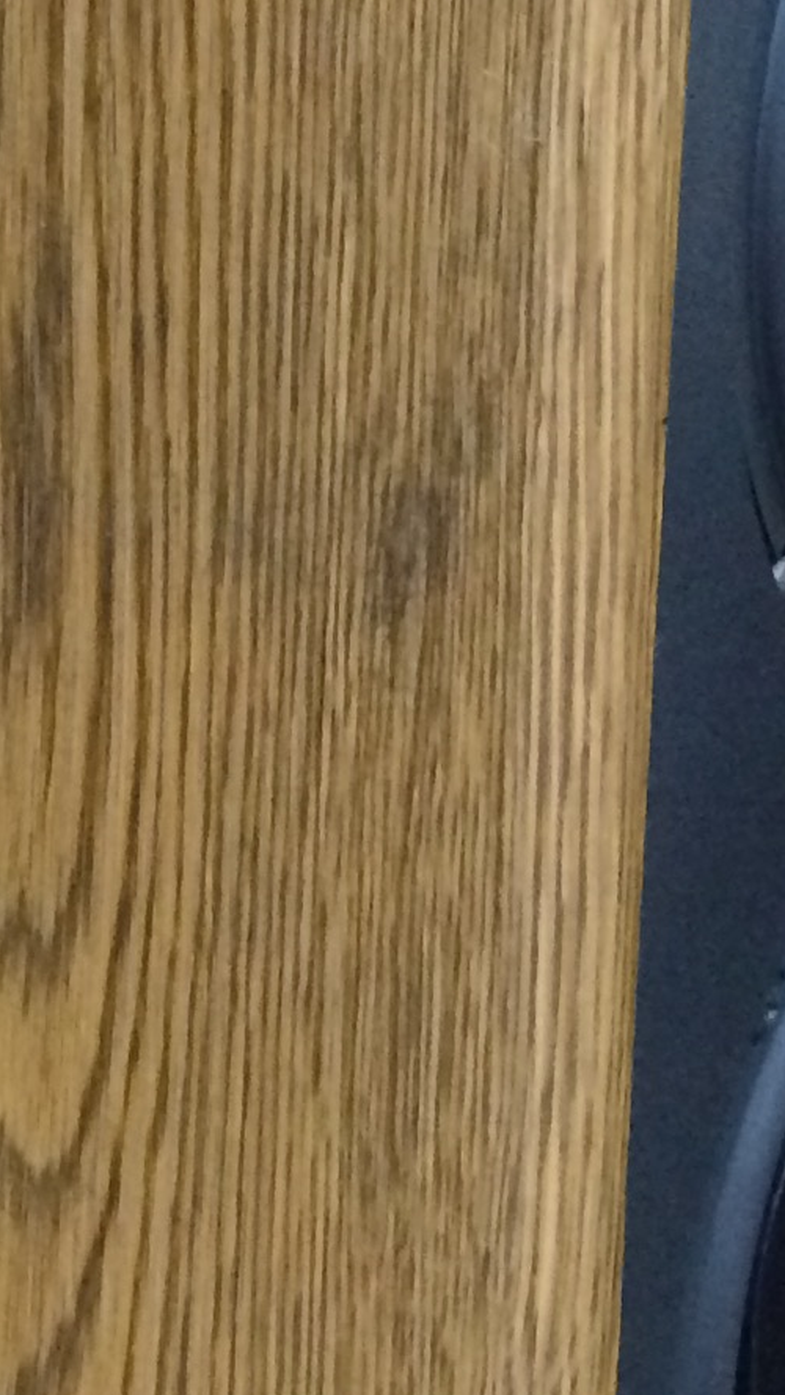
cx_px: -995
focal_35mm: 116
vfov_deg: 18.3
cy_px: 325
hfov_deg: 9.5
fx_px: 4293
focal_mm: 4.15
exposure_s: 1/25
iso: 320
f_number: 2.2
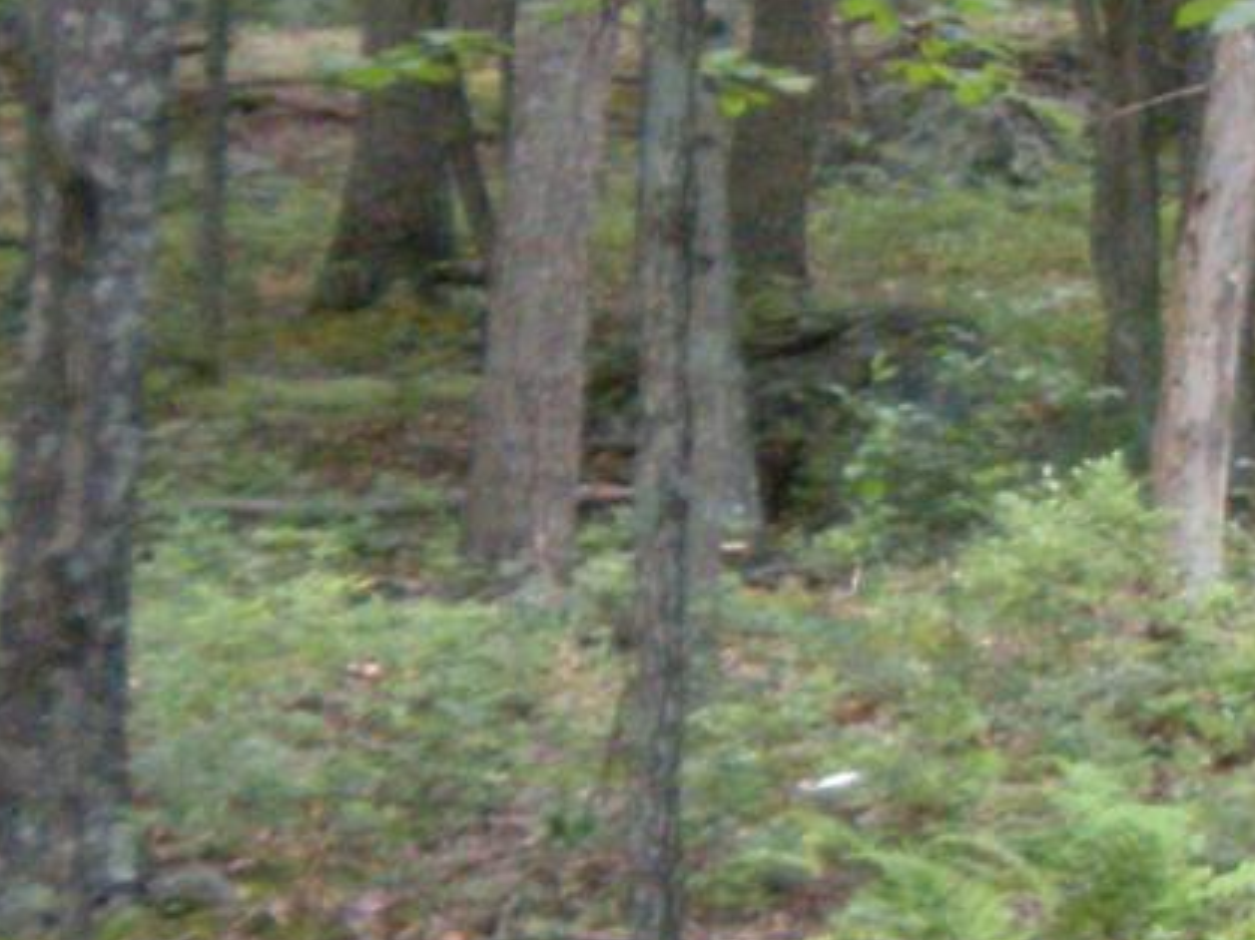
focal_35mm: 171
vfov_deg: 8.7
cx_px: 2432
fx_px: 6198
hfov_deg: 10.7
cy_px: 260
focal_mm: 5.9
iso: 295
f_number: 3.8
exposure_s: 1/57.7
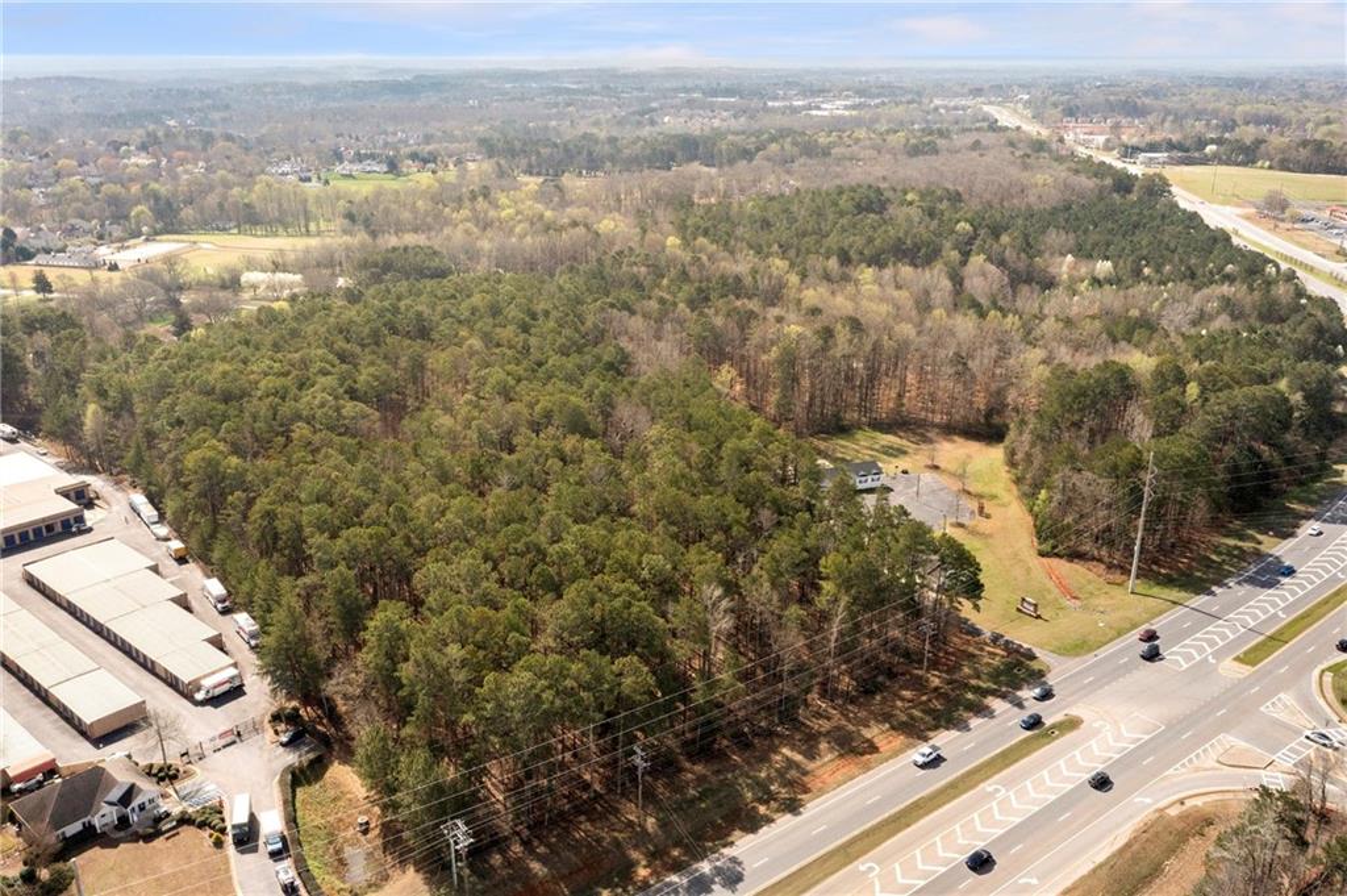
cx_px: 674
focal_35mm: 28
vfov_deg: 46.3
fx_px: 1047
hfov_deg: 65.5
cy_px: 448
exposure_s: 1/1250
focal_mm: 10.26
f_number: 7.1
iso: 400
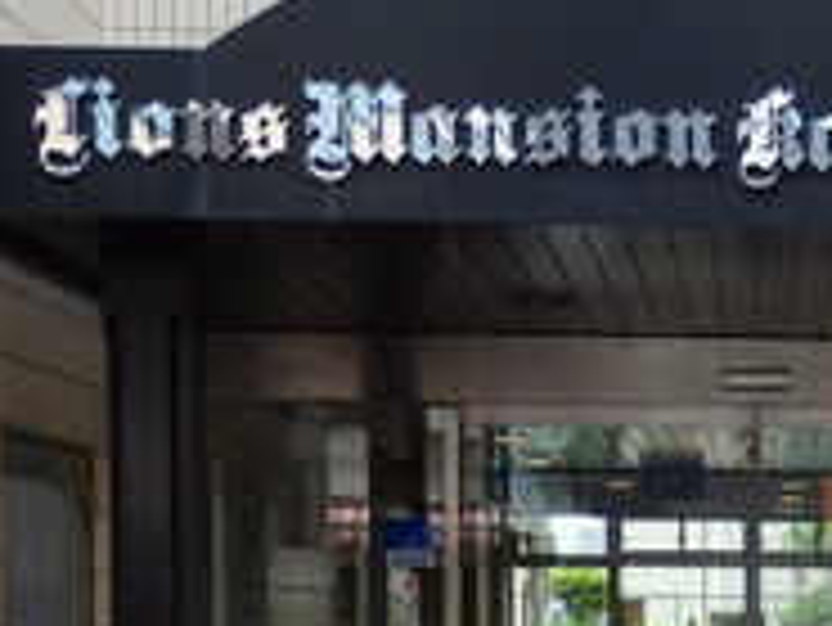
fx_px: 1948
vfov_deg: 17.5
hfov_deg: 23.1
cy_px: 716
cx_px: 836
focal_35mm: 81
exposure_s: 1/200
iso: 100
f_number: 3
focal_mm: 4.5
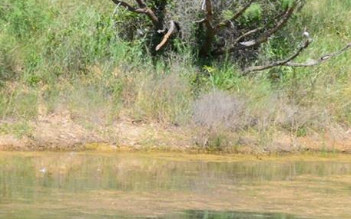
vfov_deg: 3.5
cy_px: 158
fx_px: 3601
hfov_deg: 5.6
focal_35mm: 376
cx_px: 184
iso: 400
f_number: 10
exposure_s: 1/320
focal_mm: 55
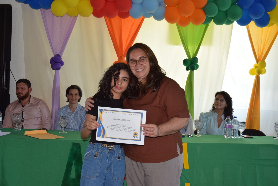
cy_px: 93
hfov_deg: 47.9
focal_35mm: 40
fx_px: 313
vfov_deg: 33.1
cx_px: 139
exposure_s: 1/125
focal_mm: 27
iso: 640
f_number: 5.6
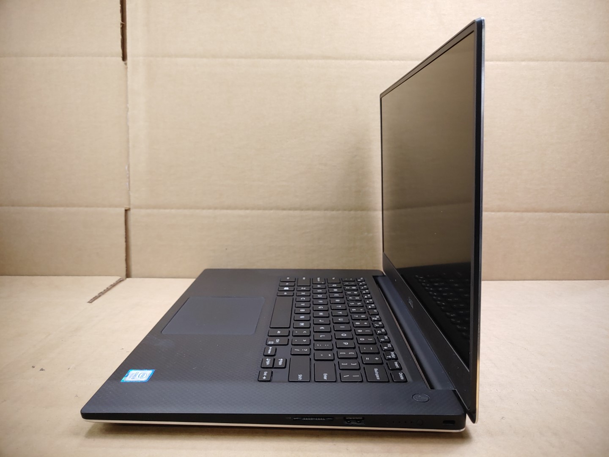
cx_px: 304
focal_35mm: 26
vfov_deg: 53.1
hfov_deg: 67.3
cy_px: 228
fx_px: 457
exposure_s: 1/120
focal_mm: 4.36
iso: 100
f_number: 1.8
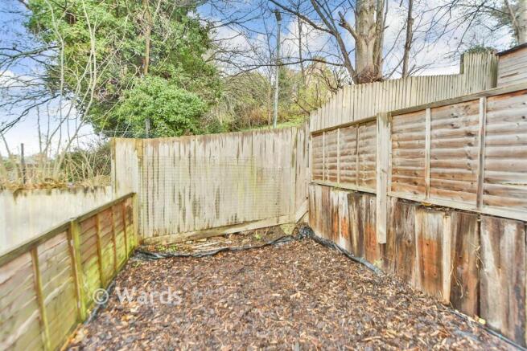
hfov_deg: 100.4
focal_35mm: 15
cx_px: 264
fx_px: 220
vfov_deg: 77.4
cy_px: 176
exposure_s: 1/80
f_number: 4.5
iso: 500
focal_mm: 10
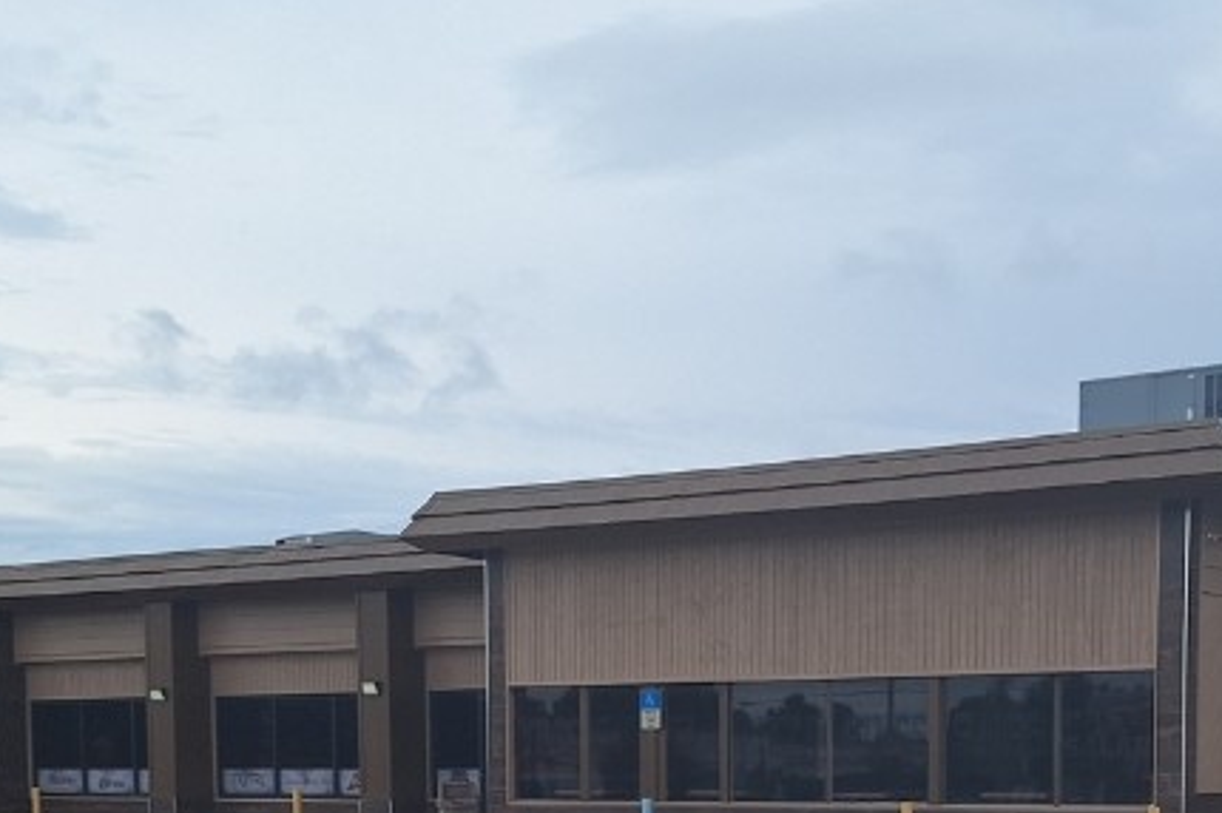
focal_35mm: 57
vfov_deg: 22.4
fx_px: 1933
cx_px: 804
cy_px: 901
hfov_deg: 34.8
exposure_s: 1/2137
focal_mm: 5.54
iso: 25
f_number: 1.8
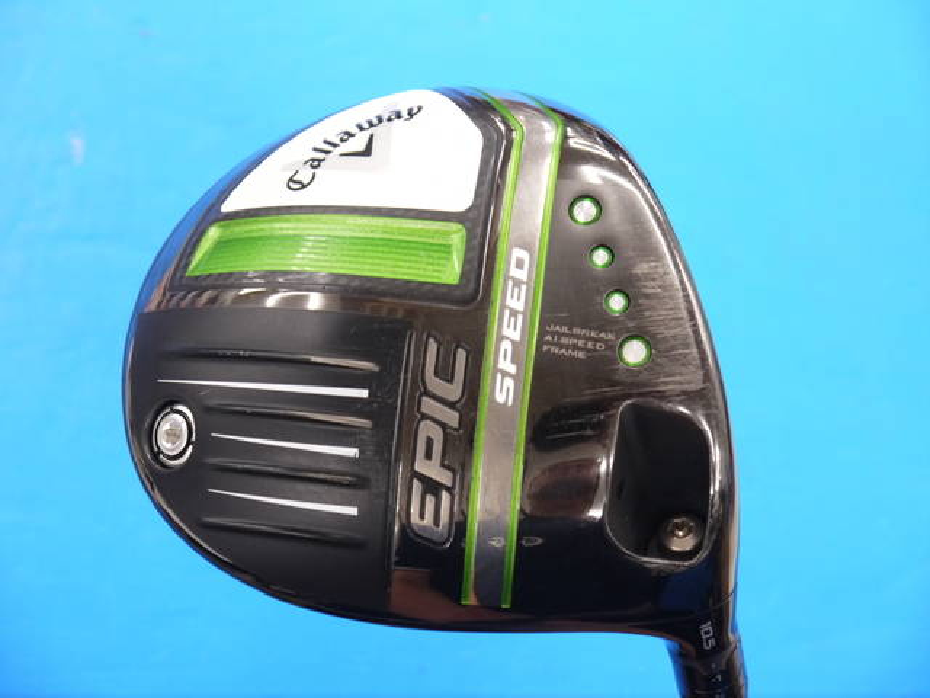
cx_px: 465
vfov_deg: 17.6
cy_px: 349
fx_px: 2257
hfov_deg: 23.3
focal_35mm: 84
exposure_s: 1/80
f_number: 5.6
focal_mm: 42
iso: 800
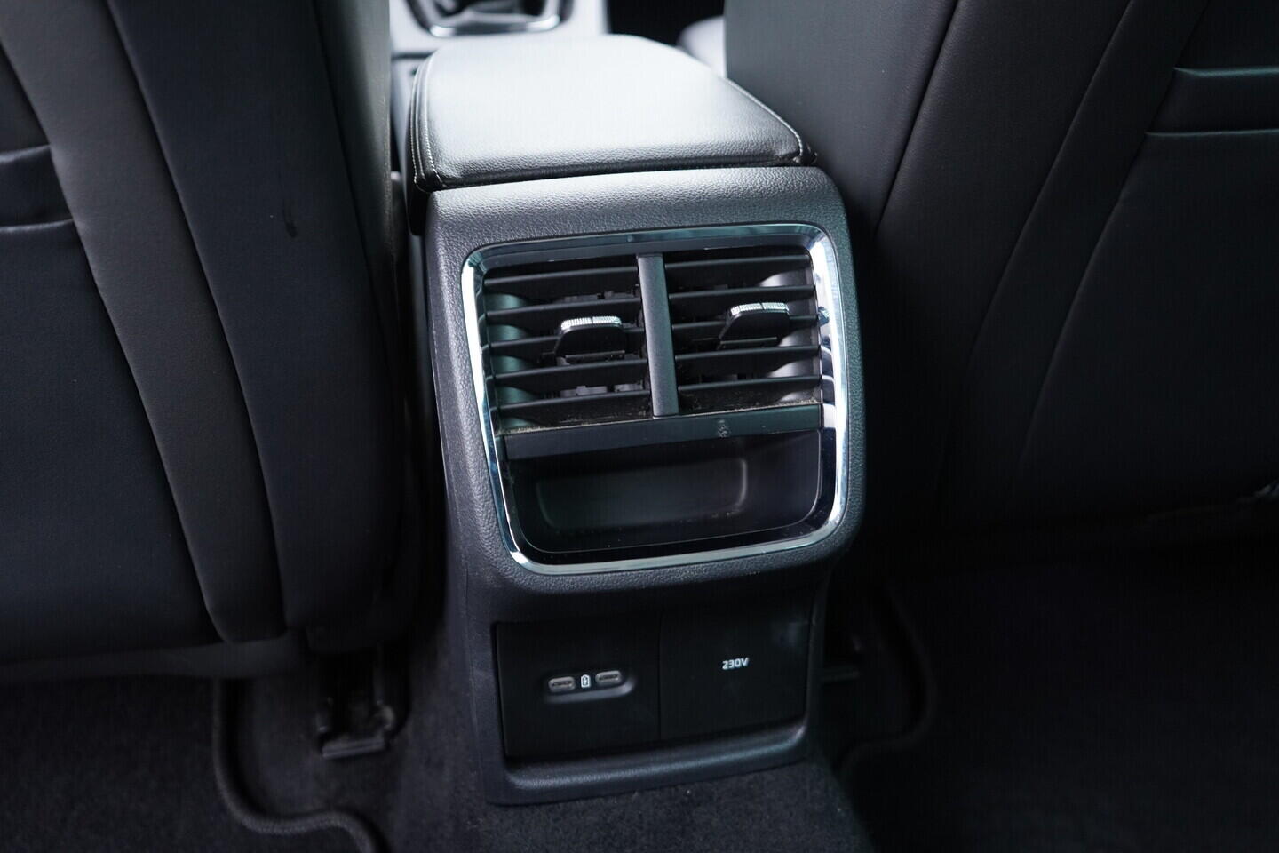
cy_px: 426
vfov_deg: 36.9
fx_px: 1279
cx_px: 640
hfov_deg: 53.1
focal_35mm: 36
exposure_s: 1/40
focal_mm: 24
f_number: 2.8
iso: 1000
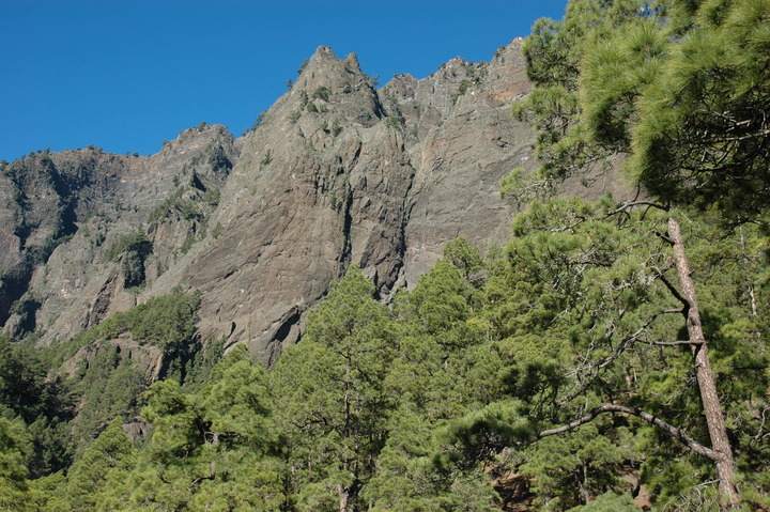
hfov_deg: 53.2
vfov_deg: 36.8
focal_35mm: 36
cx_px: 385
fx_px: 769
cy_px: 256
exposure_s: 1/250
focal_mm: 24
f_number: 8
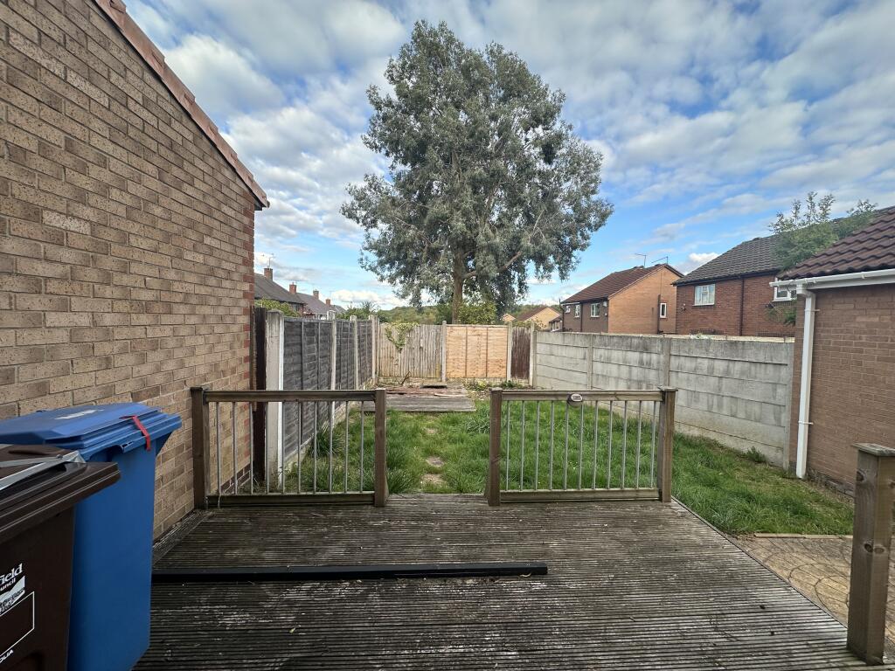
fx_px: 362
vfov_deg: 85.7
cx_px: 448
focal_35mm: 14
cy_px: 336
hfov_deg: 102.1
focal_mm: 2.22
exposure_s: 1/606
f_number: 2.2
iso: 40
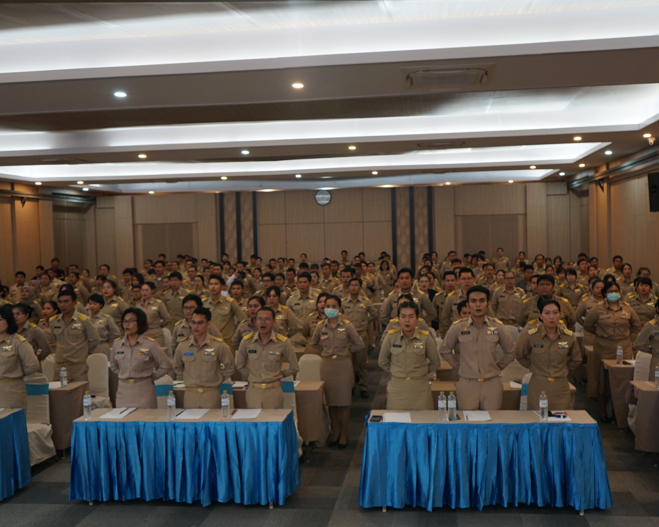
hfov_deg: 54.1
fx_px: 644
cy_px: 262
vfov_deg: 44.5
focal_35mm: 33
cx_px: 365
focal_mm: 29
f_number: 4
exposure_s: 1/60
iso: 800
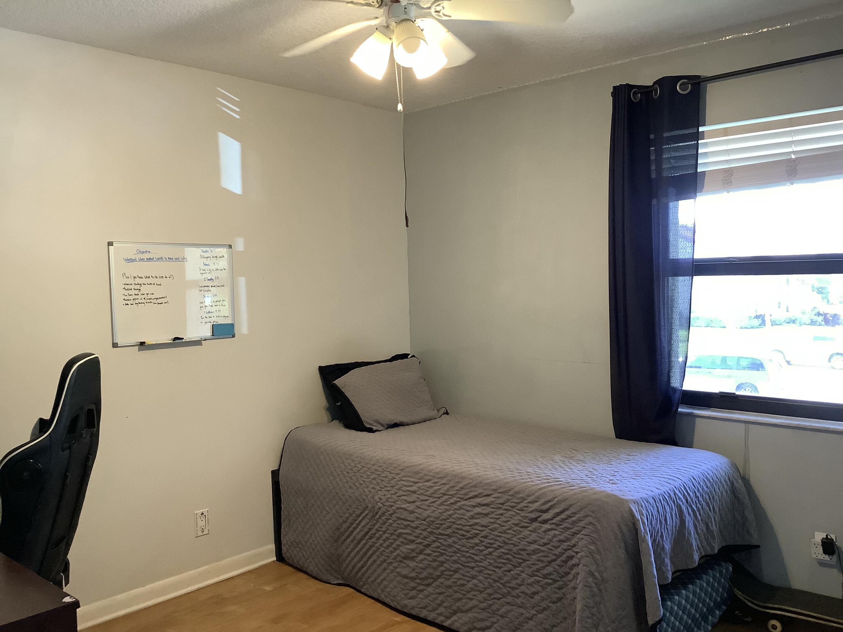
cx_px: 422
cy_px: 316
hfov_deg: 58.4
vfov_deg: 45.4
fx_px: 755
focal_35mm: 31
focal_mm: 3.3
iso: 320
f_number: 2.4
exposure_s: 1/60
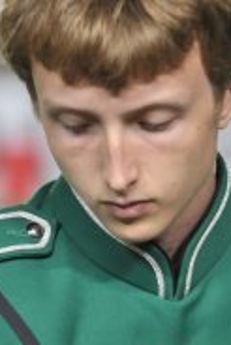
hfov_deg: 2.4
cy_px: 382
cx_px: 181
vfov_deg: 3.5
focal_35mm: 586
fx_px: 5629
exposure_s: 1/160
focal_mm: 120
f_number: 2.8
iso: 800
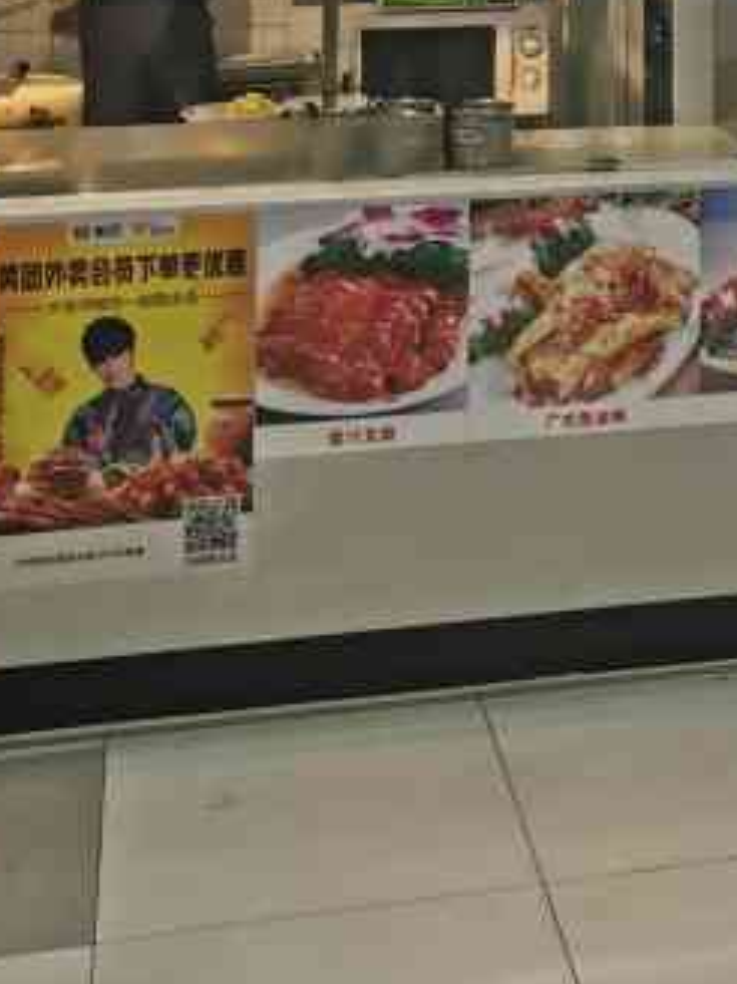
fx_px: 2187
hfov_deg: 18.7
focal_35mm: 77
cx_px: 722
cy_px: -323
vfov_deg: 22.5
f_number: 1.8
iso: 50
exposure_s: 1/100
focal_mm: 5.58
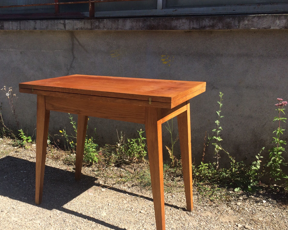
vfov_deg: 38.1
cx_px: 114
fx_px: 332
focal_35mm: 39
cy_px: 131
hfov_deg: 46.6
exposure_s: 1/1580
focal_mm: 4.15
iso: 32
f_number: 2.2
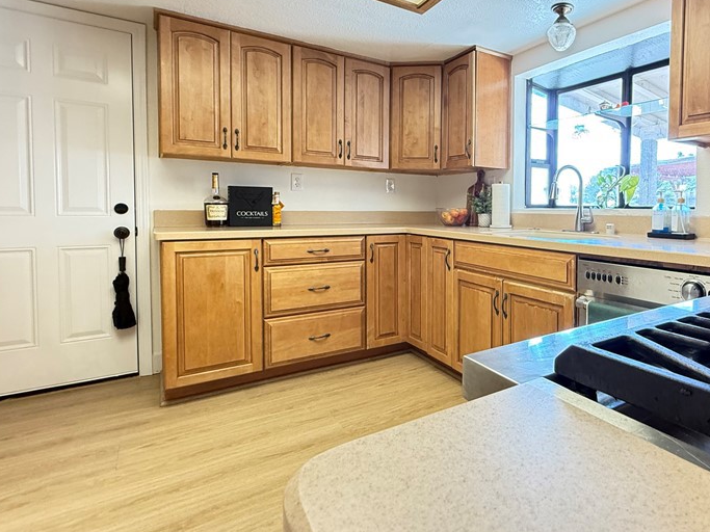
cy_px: 225
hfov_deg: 76.0
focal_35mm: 21
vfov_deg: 63.1
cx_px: 484
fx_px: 431
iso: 400
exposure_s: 1/60
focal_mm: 2.22
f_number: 2.2
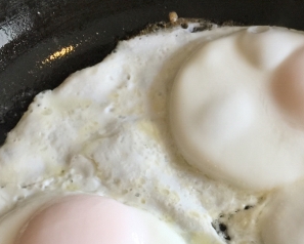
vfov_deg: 24.3
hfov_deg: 30.2
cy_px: 222
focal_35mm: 61
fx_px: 549
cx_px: 244
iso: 32
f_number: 2.2
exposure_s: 1/30
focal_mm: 4.15
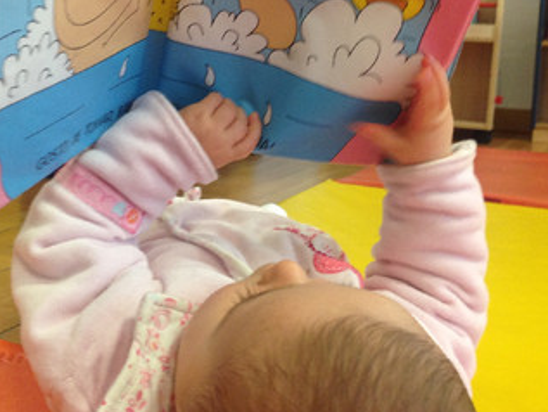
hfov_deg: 36.5
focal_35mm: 52
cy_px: 115
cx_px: 194
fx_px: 824
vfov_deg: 27.7
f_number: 2.4
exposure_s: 1/20
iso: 100
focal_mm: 4.12
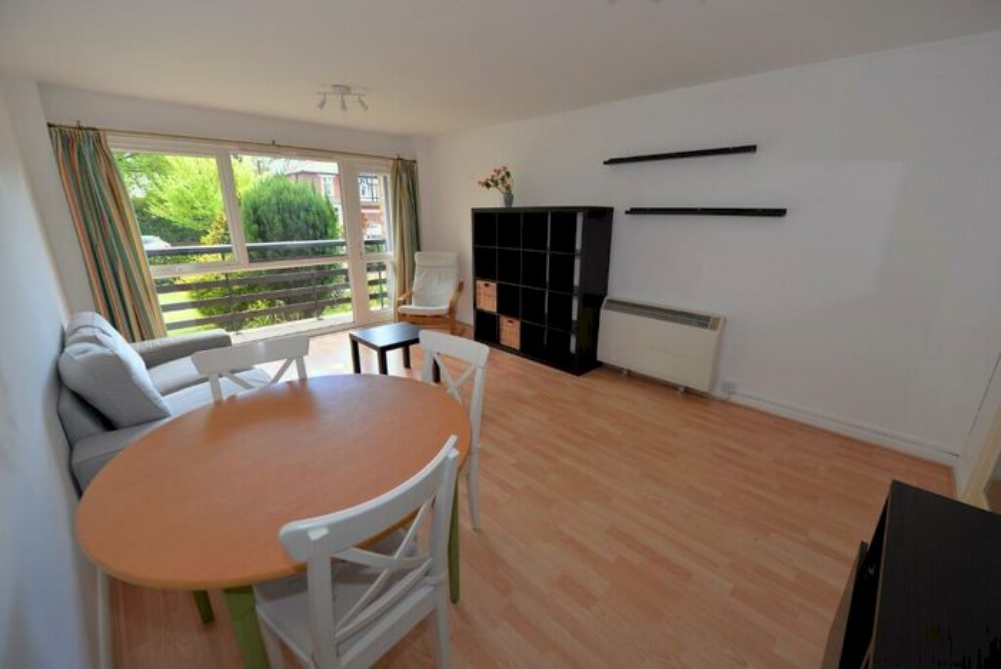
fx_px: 390
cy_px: 334
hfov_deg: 104.2
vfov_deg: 81.3
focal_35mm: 14
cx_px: 500
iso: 200
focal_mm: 14
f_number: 4
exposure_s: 1/60
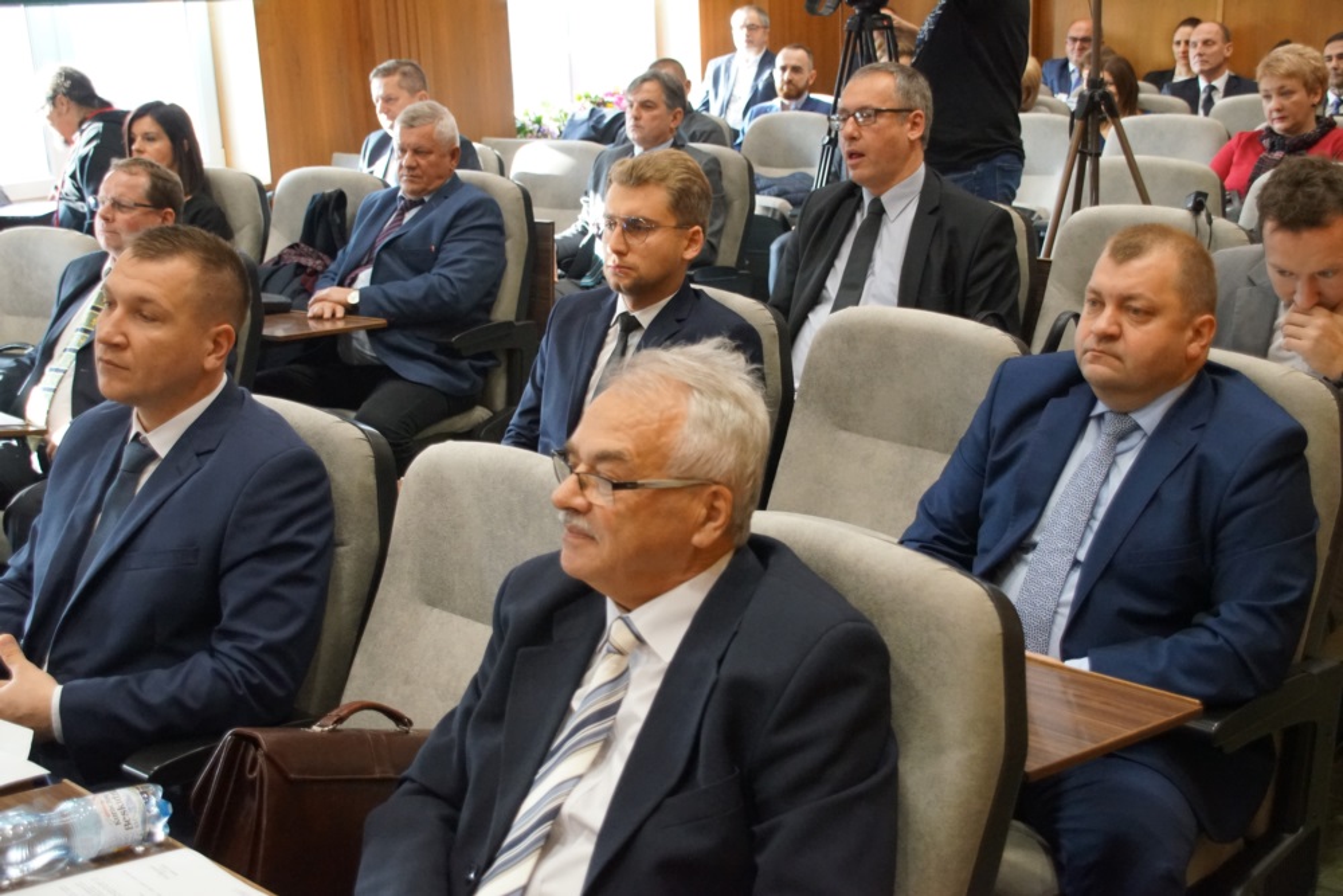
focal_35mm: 42
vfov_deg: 31.9
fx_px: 1567
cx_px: 672
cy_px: 448
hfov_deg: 46.4
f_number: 4
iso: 2500
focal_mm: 28
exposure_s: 1/160
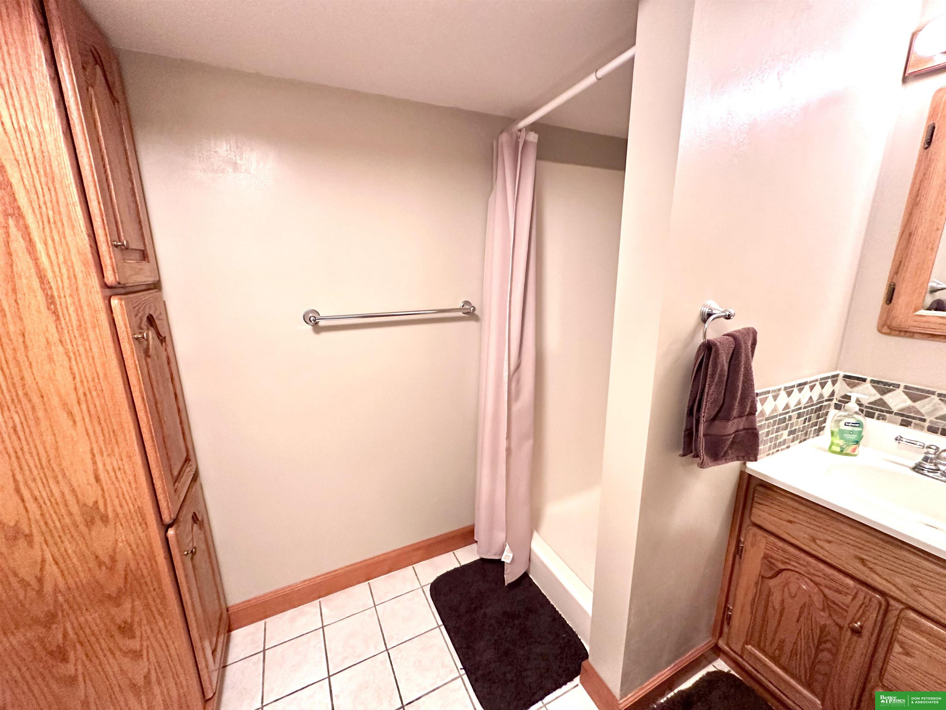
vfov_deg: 85.7
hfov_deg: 102.1
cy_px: 355
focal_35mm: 14
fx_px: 383
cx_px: 473
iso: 400
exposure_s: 1/60
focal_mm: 2.22
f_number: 2.2
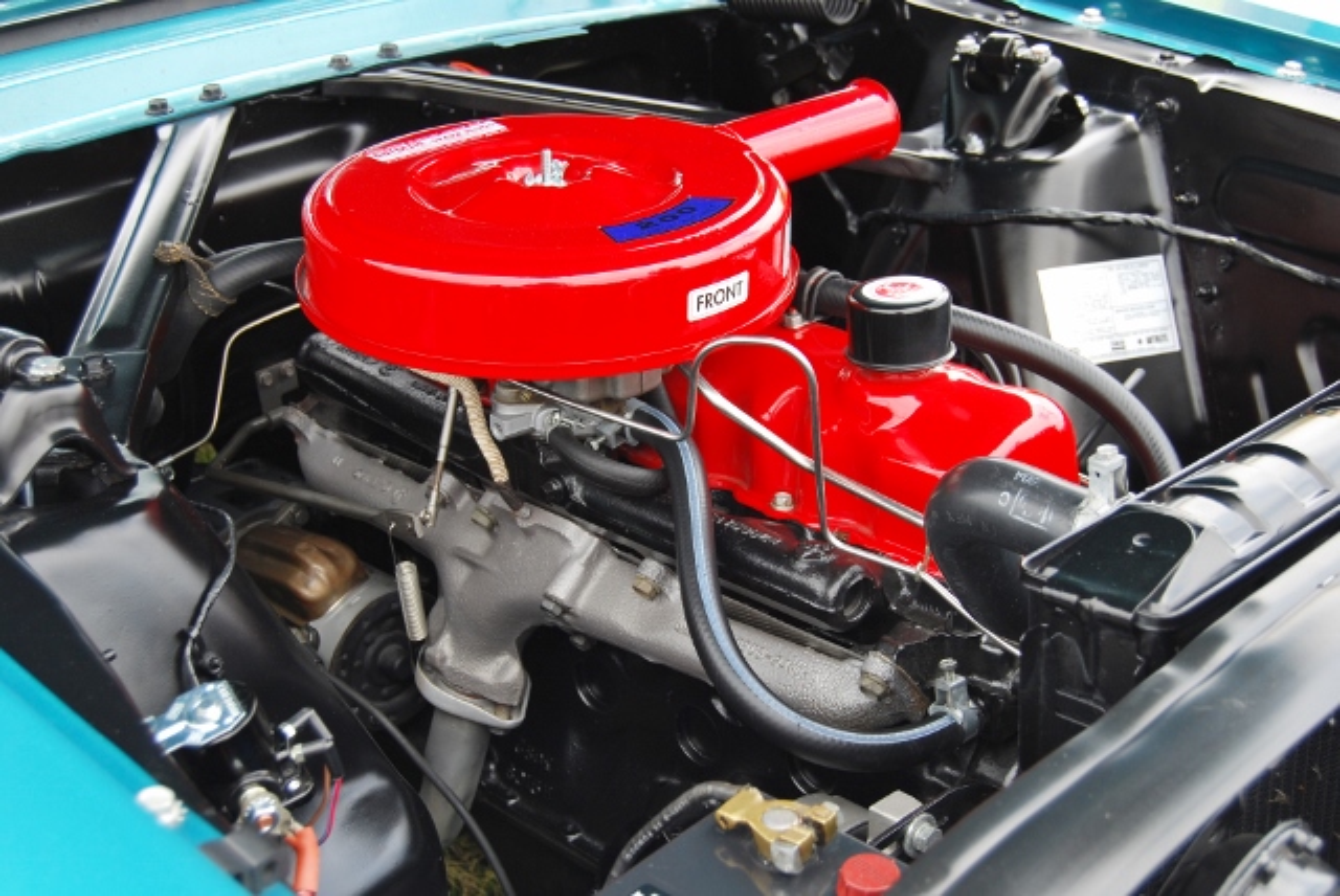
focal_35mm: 52
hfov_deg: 37.8
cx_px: 670
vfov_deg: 25.8
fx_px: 1956
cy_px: 448
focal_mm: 35
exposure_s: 1/125
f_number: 5.6
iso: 200
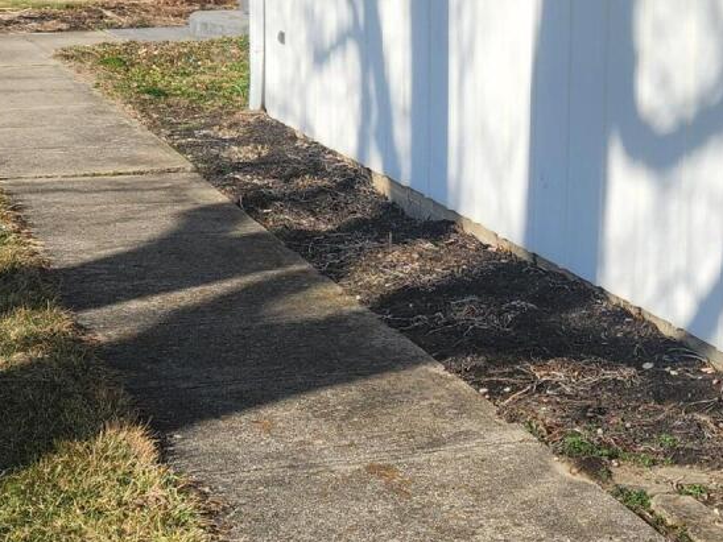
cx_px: 536
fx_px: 1754
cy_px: 241
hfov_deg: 23.1
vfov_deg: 17.6
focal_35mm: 84
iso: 20
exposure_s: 1/1889
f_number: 1.8
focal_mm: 5.4
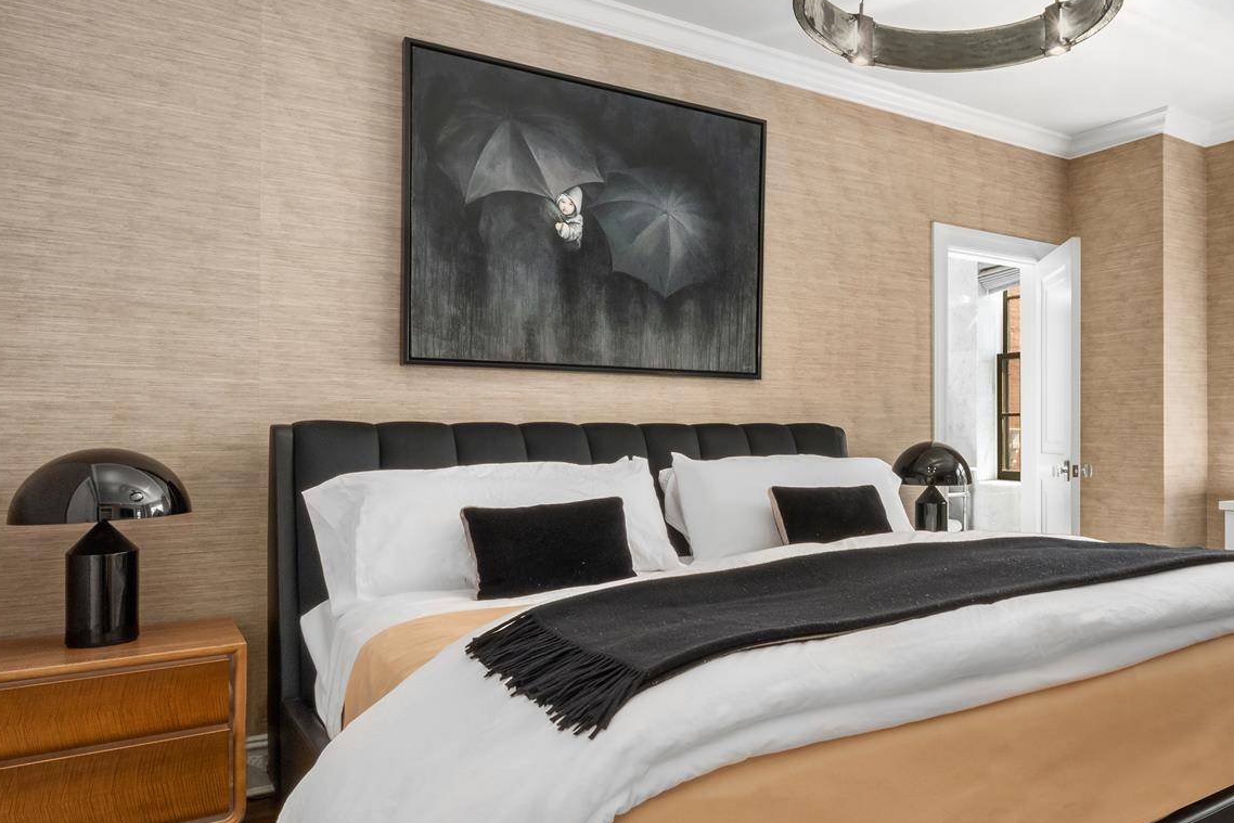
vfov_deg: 47.9
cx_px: 910
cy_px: 420
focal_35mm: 27
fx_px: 926
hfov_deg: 63.8
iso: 500
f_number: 22
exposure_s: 3
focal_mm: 16
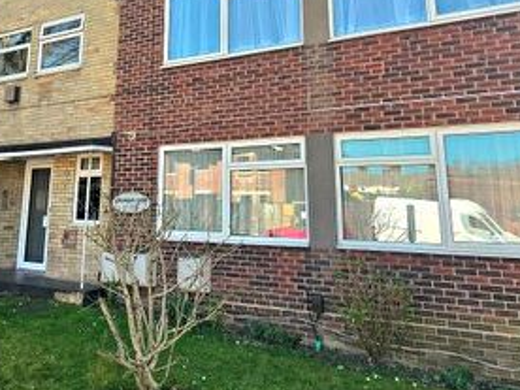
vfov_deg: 41.1
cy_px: 76
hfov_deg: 55.0
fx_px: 496
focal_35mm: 33
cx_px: 209
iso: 50
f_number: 2.2
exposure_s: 1/1667
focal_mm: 2.2
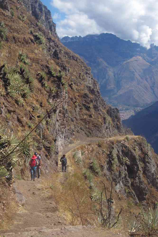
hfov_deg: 27.3
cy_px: 118
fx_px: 326
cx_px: 79
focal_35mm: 50
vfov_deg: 40.0
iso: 200
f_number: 11
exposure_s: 1/80
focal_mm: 33
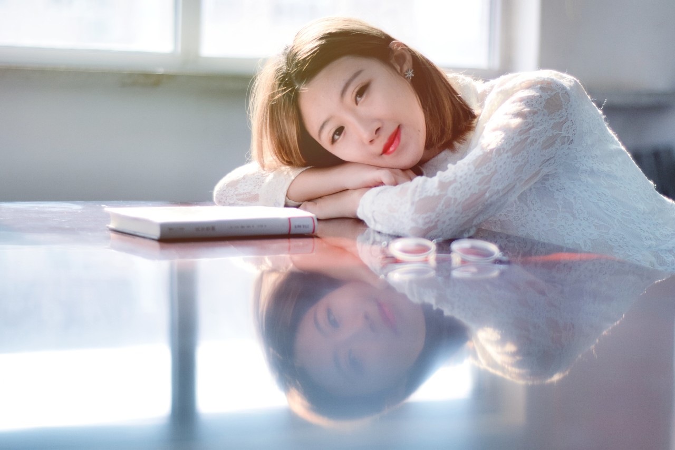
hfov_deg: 27.0
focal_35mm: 75
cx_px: 338
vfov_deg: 18.2
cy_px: 225
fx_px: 1406
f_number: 1.8
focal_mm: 50
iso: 400
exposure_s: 1/1600
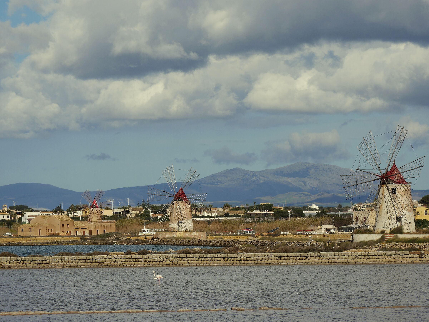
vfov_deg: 8.2
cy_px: 161
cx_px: 214
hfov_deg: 10.9
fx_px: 2256
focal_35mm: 182
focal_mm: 91
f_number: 9
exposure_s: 1/1000
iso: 200
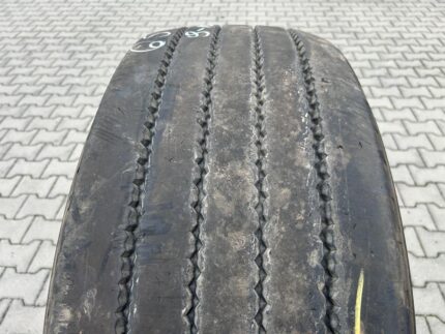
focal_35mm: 26
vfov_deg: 53.1
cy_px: 167
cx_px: 222
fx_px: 334
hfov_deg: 67.3
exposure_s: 1/949
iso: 50
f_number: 1.5
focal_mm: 5.7
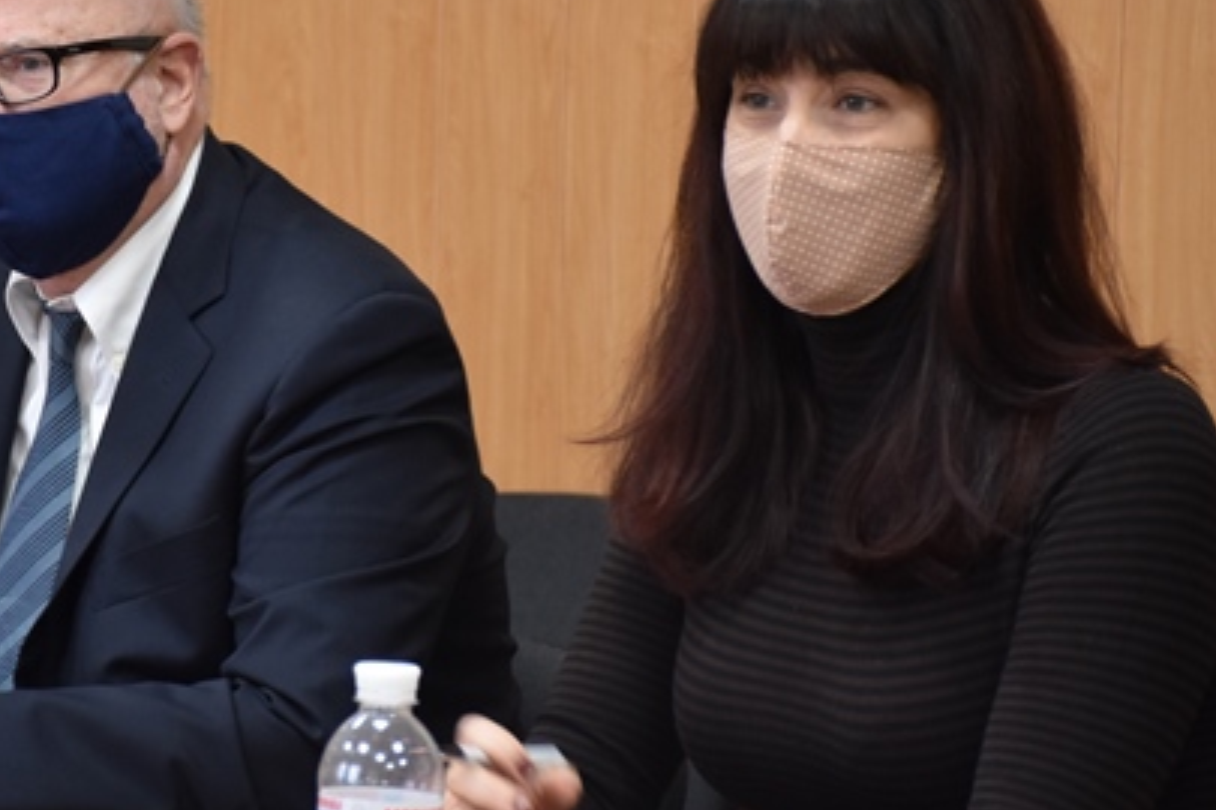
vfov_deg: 5.8
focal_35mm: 237
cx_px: 162
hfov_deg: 8.7
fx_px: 8005
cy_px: 320
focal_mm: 80
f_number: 5.3
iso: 1000
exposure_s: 1/60
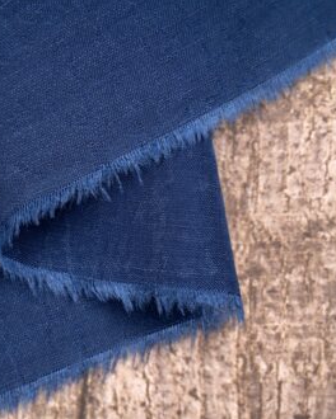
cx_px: 75
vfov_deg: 19.0
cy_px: 209
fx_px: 1255
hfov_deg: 15.2
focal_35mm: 101
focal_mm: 71
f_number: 14
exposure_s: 1/125
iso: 125
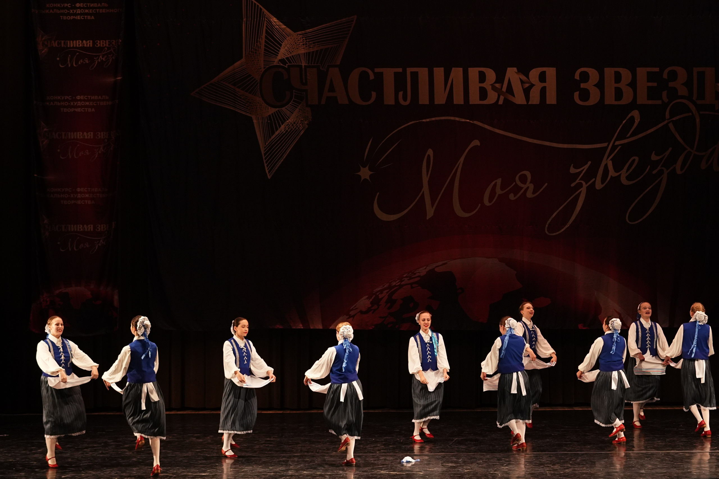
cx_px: 360
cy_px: 240
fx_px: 2097
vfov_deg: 13.0
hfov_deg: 19.5
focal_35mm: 105
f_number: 2.8
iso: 1600
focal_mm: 70
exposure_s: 1/400
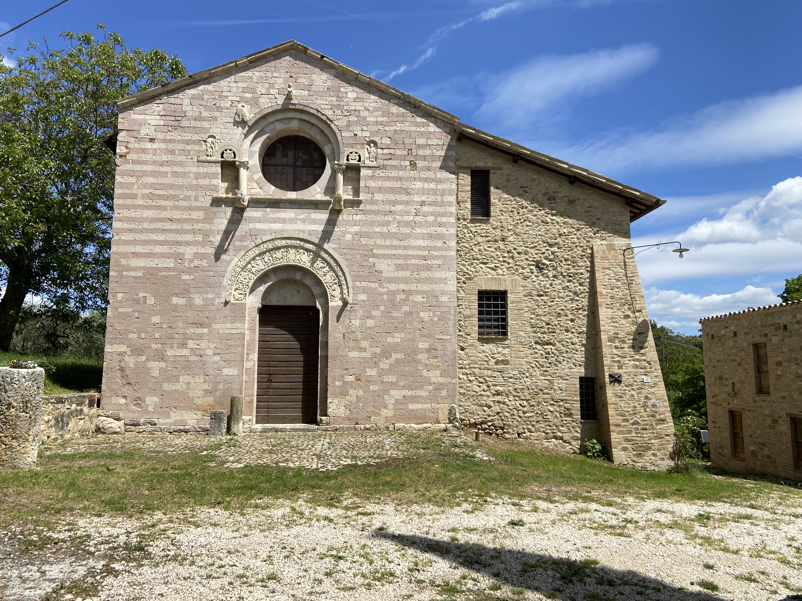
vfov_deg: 53.1
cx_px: 401
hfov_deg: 67.3
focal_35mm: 26
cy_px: 300
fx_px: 602
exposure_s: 1/3846
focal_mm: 4.25
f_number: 1.8
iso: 32
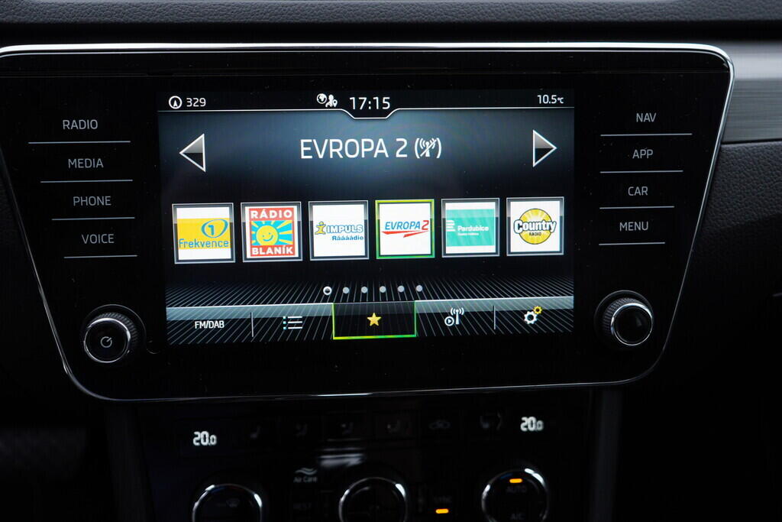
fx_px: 782
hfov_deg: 53.1
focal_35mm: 36
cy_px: 261
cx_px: 391
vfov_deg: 36.9
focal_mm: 24
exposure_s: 1/60
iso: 125
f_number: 3.5
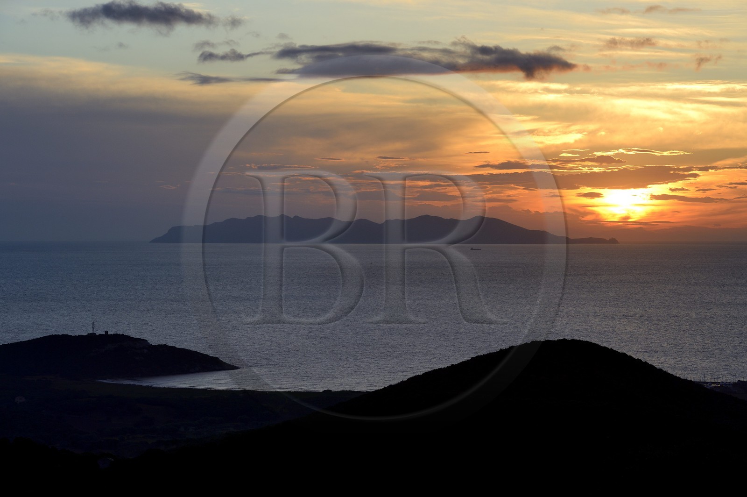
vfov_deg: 13.0
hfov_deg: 19.5
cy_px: 248
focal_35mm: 105
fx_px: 2177
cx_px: 374
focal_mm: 105
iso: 200
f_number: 9
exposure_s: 1/250
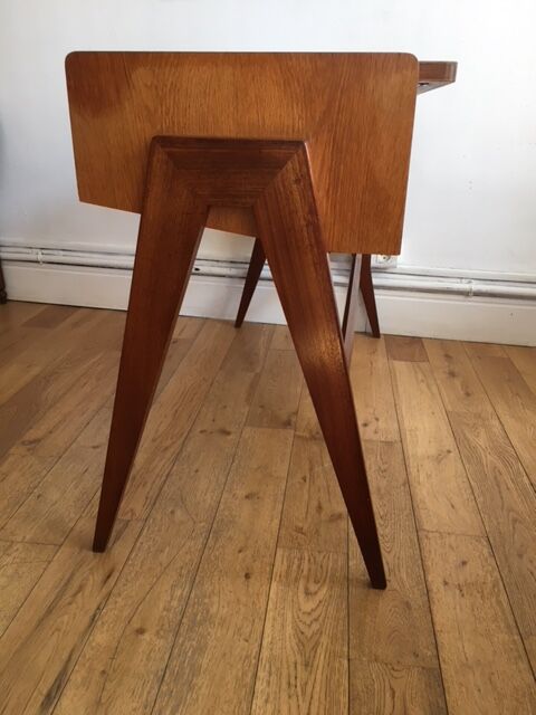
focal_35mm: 29
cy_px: 358
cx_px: 268
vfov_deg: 61.7
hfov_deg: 48.2
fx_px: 599
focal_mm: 4.15
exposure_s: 1/33
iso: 40
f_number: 2.2
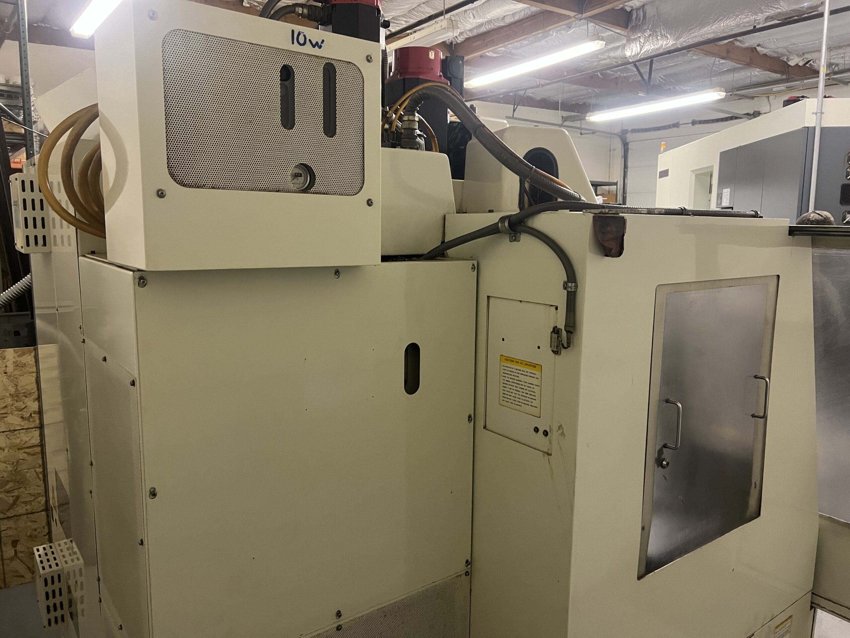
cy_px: 319
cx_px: 425
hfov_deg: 67.3
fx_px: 638
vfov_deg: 53.1
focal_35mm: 26
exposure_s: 1/60
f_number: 1.5
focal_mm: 5.7
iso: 500
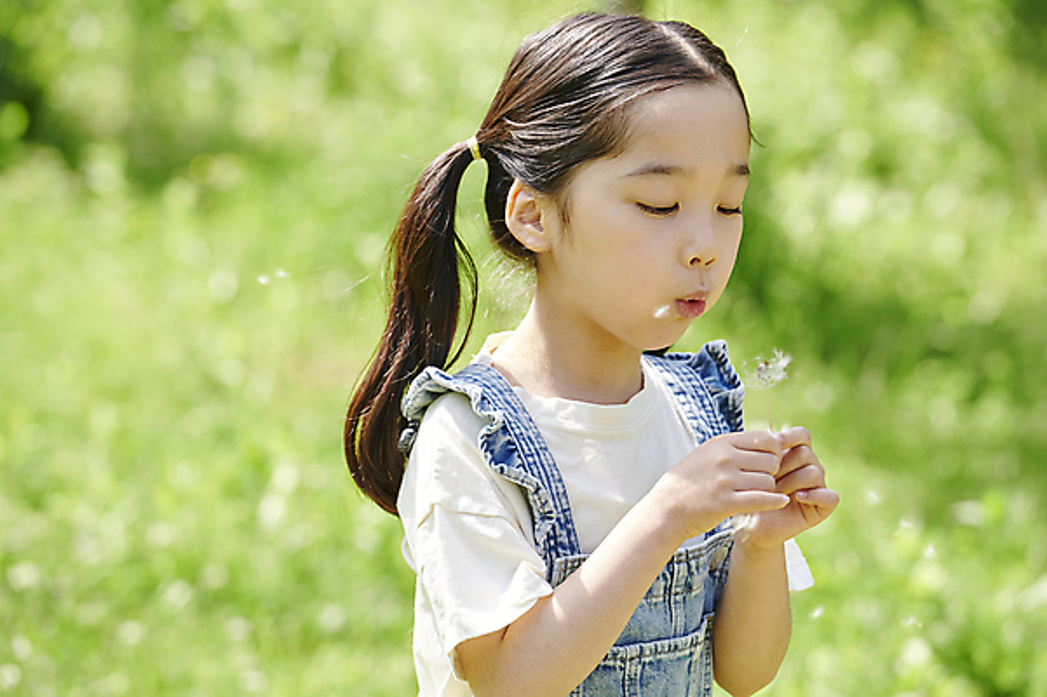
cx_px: 524
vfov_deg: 5.9
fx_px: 6801
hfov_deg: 8.8
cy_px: 348
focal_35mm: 234
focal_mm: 195
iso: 320
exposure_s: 1/320
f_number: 5
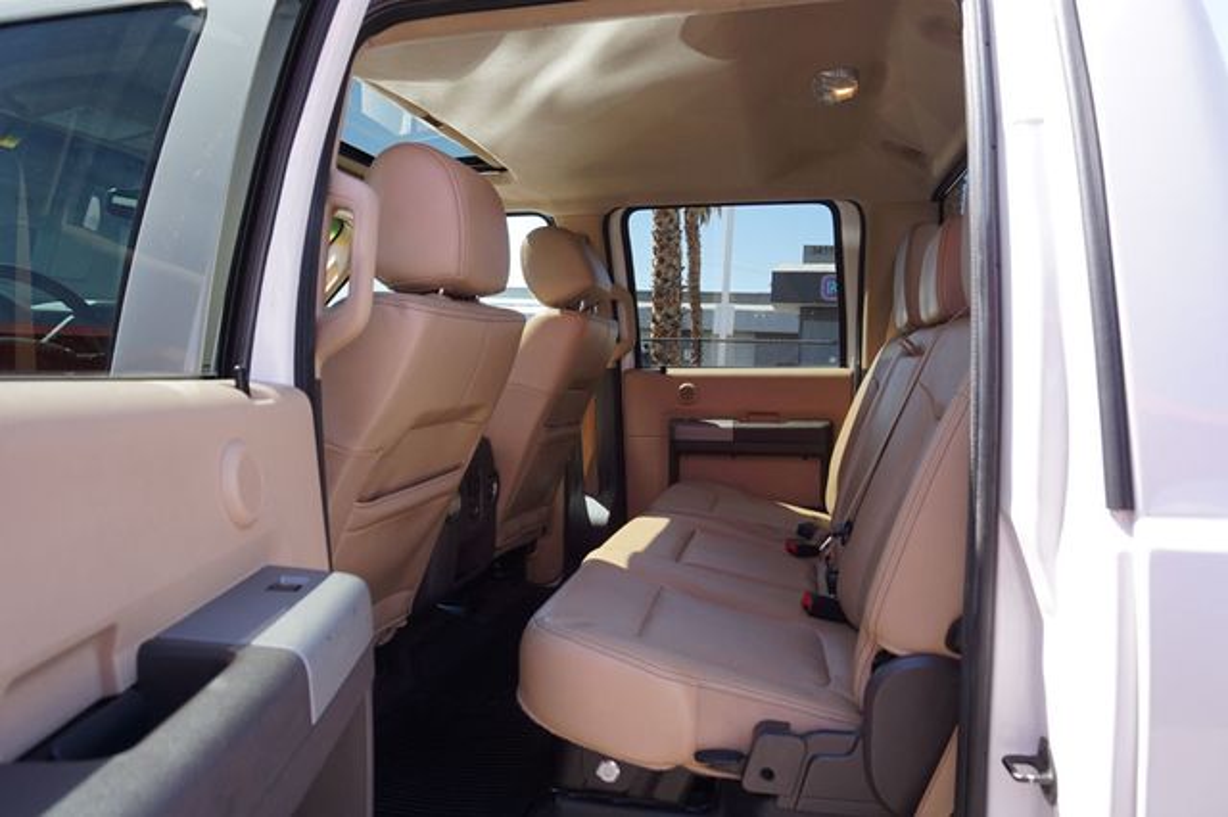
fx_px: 818
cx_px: 614
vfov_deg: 53.1
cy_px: 408
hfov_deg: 73.8
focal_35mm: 24
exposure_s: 1/80
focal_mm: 16
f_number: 5.6
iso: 100
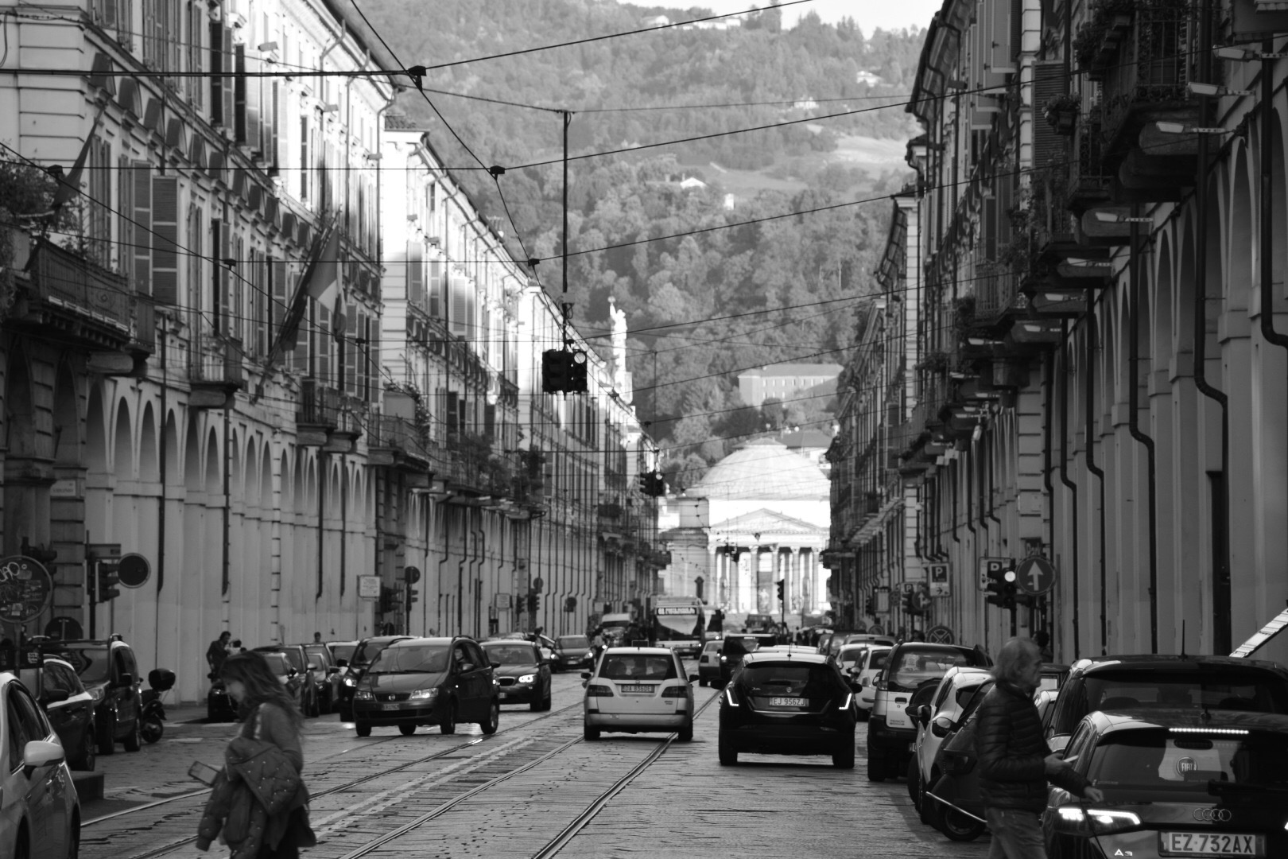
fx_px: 6708
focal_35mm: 188
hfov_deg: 11.0
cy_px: 430
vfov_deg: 7.3
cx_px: 644
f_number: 6.3
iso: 200
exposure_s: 1/160
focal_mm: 125
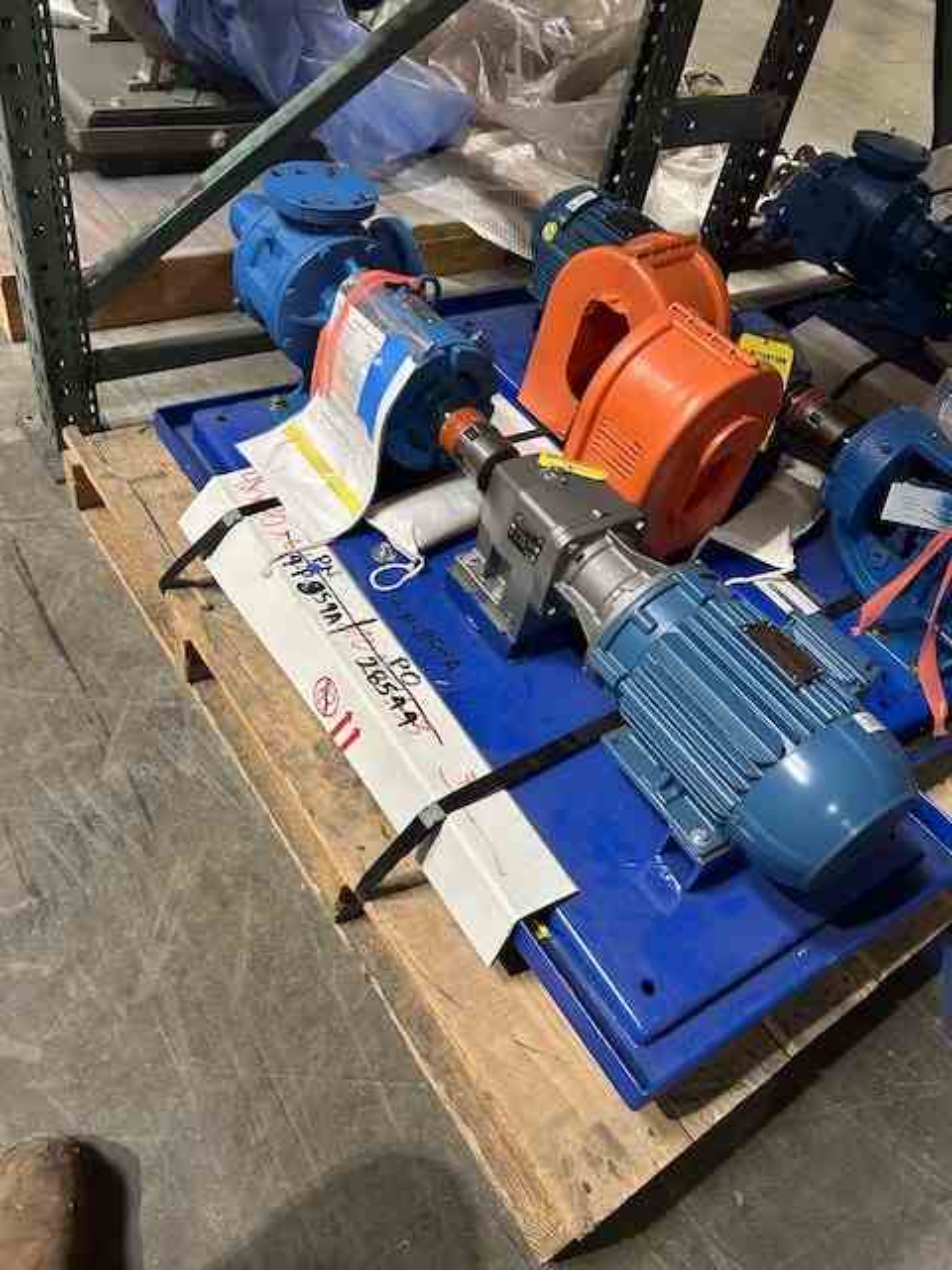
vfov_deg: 67.3
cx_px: 476
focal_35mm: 26
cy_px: 635
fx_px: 953
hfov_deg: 53.1
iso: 200
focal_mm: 5.7
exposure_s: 1/60
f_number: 1.5
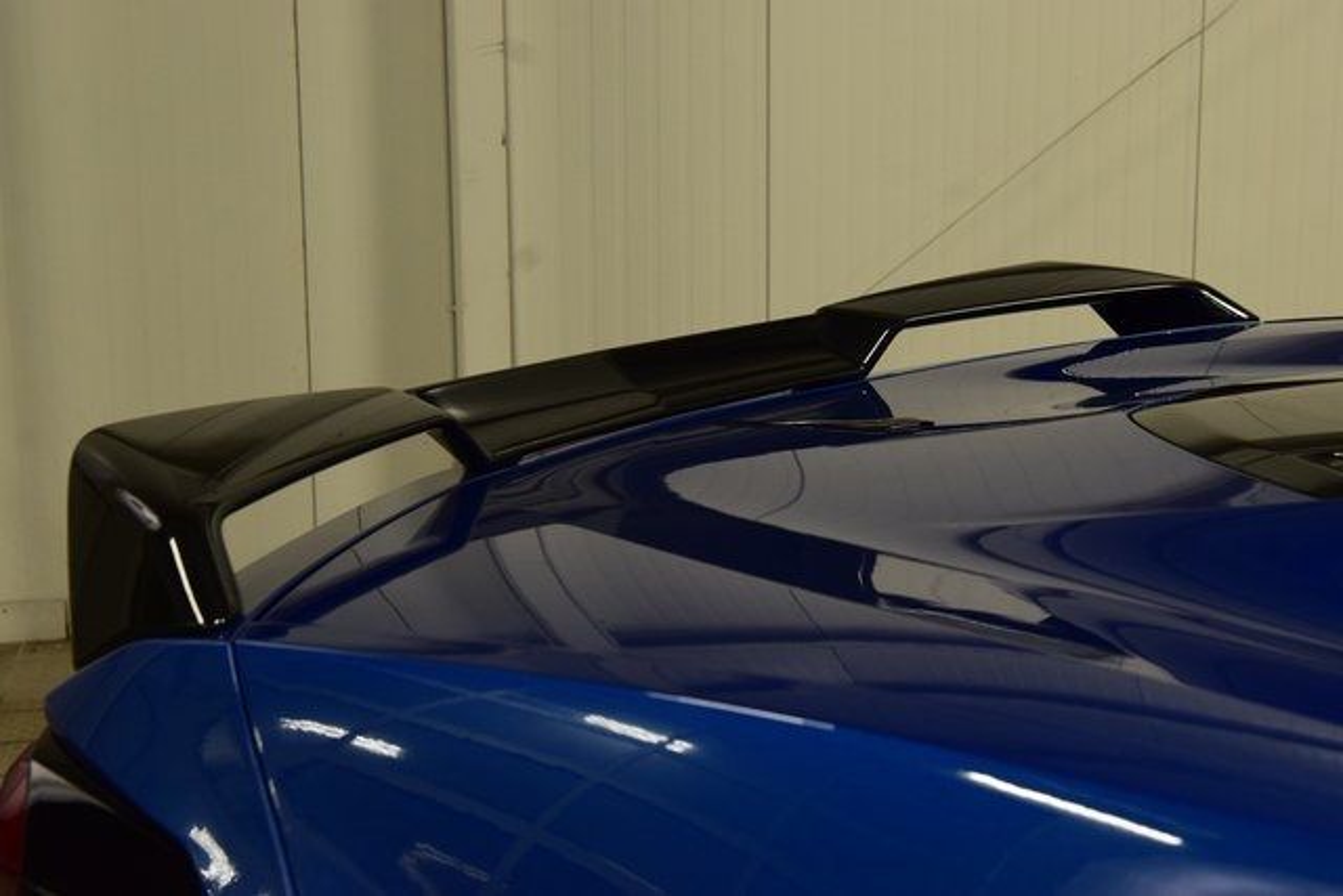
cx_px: 672
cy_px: 448
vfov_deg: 23.8
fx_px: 2127
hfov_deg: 35.0
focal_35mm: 57
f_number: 8
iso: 1100
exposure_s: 1/60
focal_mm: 38
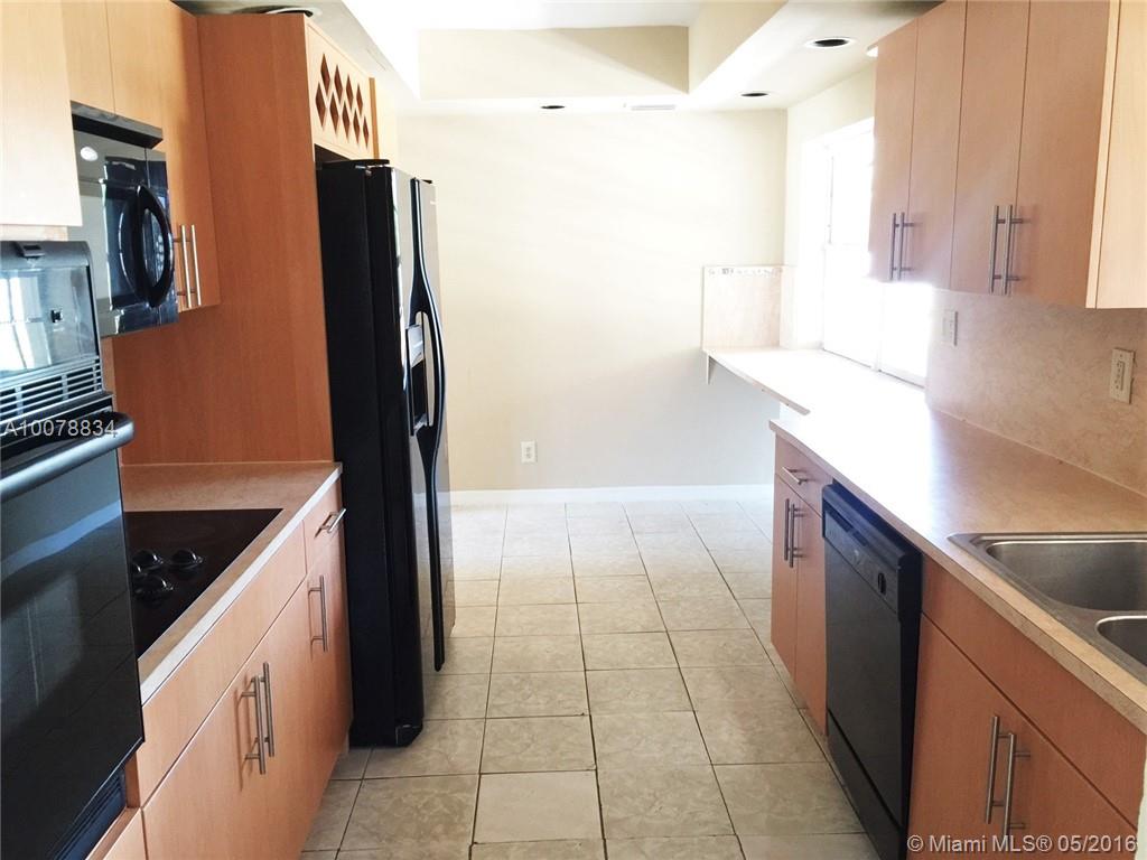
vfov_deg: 48.2
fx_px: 961
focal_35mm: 29
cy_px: 430
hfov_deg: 61.7
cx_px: 574
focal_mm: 4.15
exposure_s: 1/15
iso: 100
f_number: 2.2
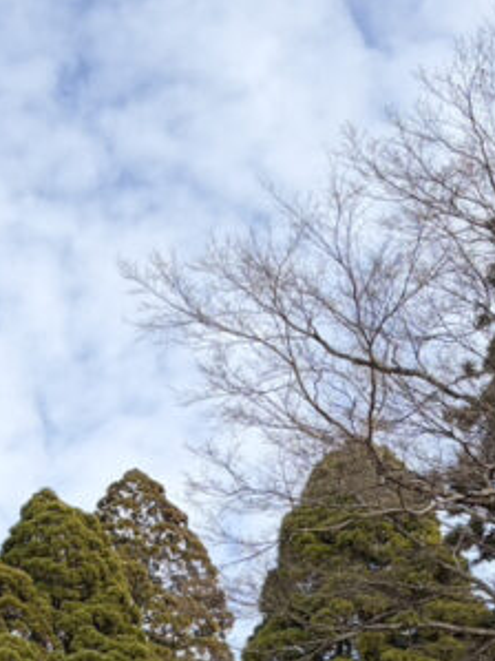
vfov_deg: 20.9
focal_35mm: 89
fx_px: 1698
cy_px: 738
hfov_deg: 16.5
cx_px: 135
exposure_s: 1/2639
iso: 50
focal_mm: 5.96
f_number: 1.6
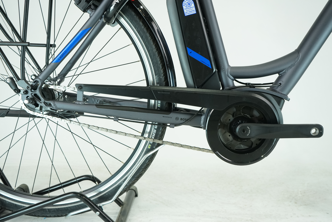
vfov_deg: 38.9
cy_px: 111
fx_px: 314
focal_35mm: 34
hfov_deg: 55.8
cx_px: 166
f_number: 5.6
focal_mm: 34
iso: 1600
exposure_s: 1/200
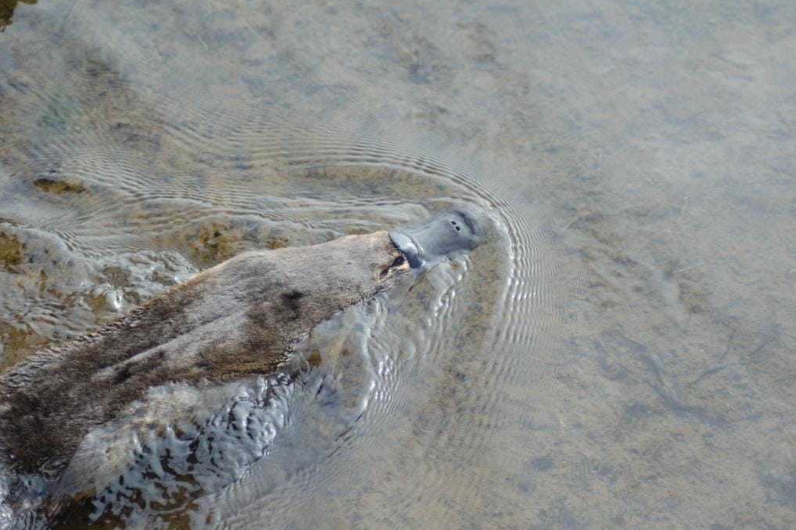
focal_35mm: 106
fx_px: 2343
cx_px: 401
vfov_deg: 12.9
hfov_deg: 19.3
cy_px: 264
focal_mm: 70
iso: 320
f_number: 4
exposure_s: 1/500
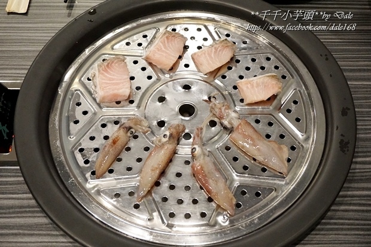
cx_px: 186
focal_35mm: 48
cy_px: 124
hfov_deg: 41.1
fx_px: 495
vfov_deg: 28.1
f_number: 5
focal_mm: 32
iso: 3200
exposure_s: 1/100
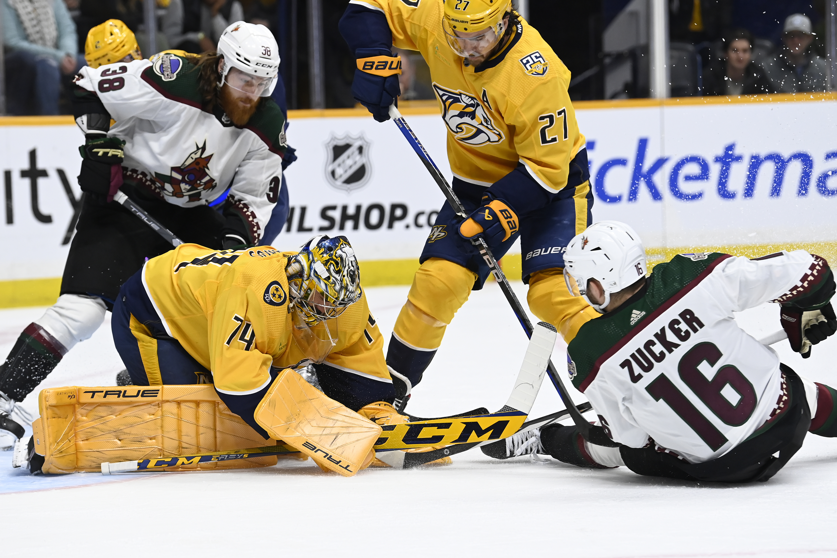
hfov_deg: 14.2
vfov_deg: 9.5
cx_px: 418
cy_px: 279
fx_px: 3371
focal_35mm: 145
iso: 3200
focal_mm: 145
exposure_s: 1/1600
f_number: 4
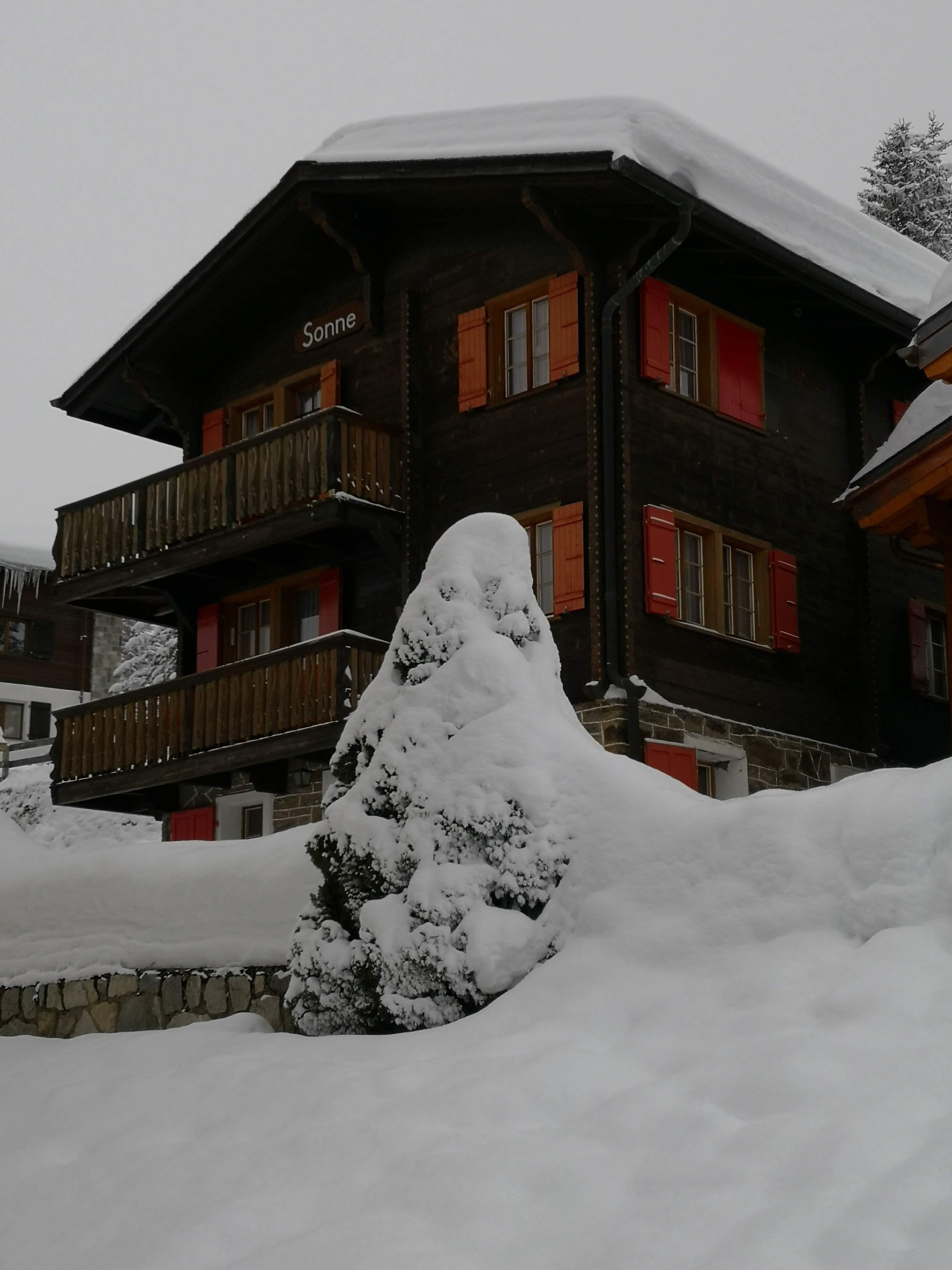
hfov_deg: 29.7
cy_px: 635
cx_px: 476
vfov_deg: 38.9
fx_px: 1797
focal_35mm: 49
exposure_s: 1/1642
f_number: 1.6
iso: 50
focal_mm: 3.95
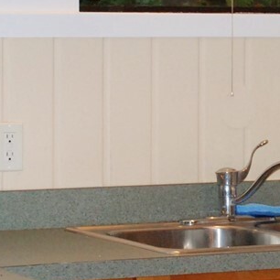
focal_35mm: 198
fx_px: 1812
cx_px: 284
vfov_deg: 8.8
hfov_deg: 8.8
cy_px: 149
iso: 800
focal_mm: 28
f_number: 5
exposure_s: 1/60
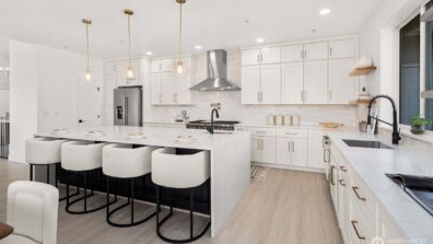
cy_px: 107
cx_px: 215
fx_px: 207
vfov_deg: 60.9
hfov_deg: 92.6
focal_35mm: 18
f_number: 6.7
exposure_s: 1/30
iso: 160
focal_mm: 17
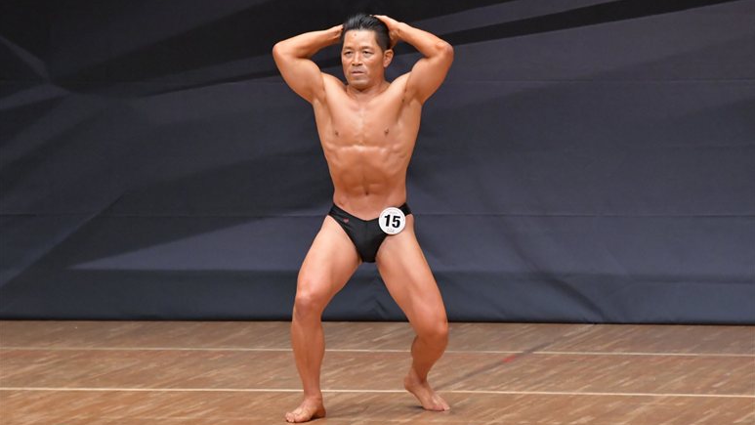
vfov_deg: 3.9
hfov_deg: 6.9
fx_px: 6307
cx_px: 378
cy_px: 220
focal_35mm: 315
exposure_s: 1/400
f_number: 5.6
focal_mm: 200
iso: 6400
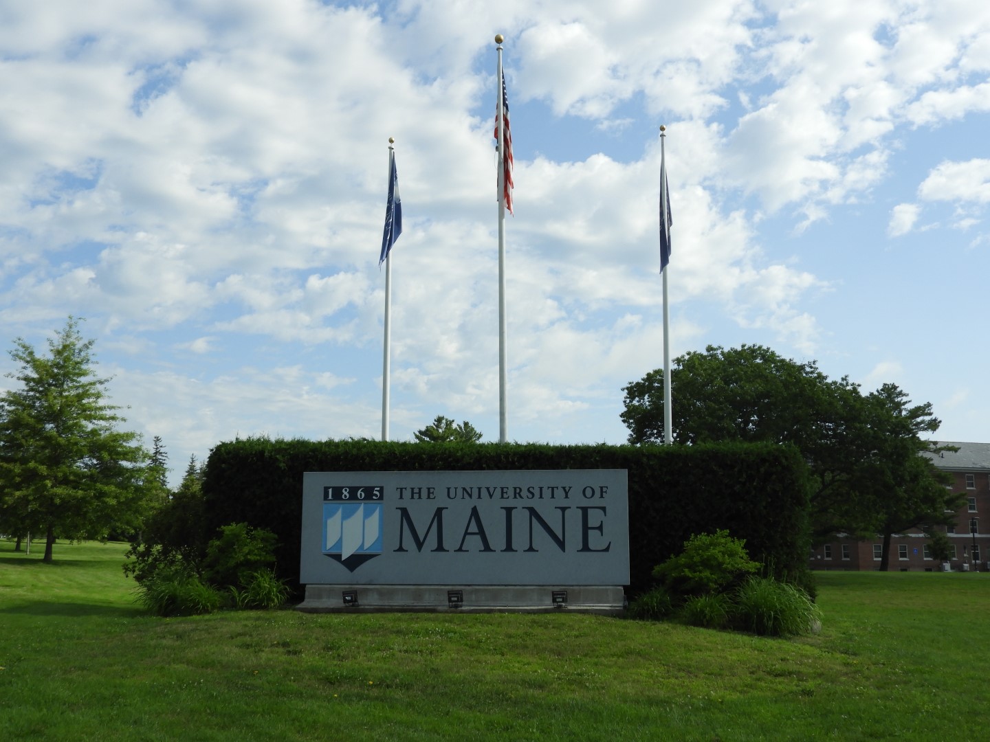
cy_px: 371
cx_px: 495
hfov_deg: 52.6
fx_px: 1001
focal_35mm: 35
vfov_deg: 40.7
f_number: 3.8
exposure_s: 1/1250
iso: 100
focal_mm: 6.3
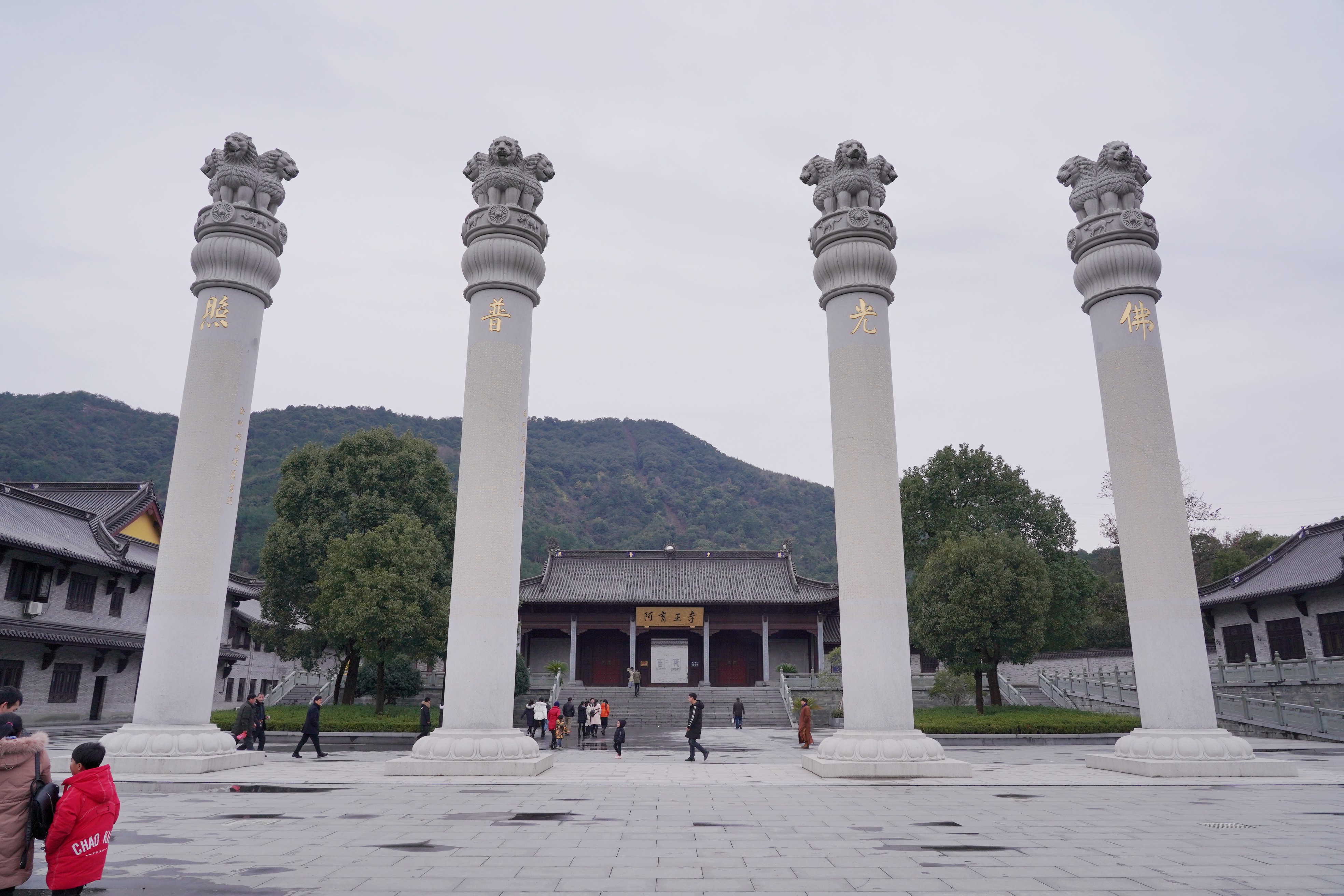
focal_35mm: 24
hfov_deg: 73.7
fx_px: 896
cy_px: 448
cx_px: 672
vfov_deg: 53.1
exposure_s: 1/200
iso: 320
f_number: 11
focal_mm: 24
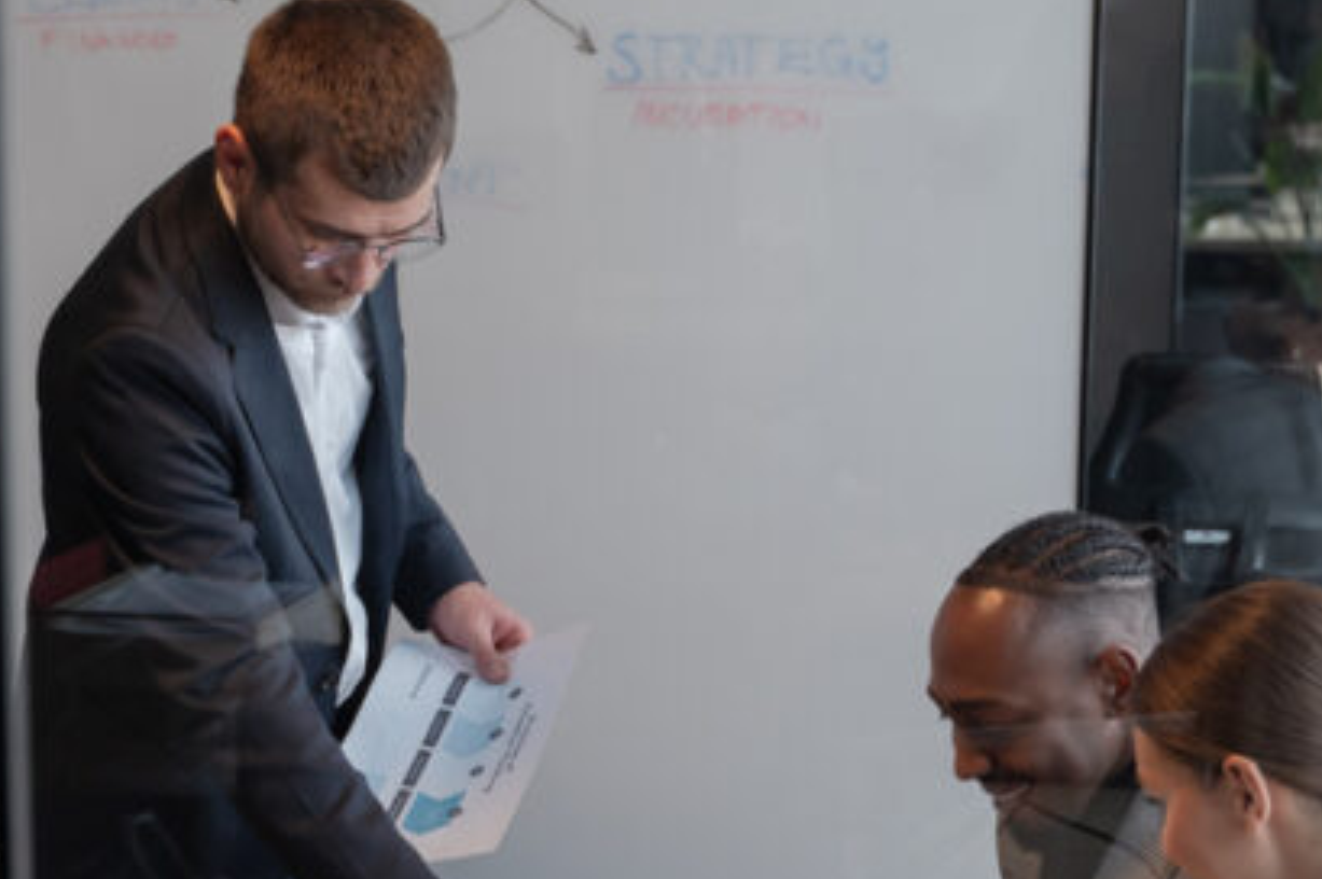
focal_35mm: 110
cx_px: 378
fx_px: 4036
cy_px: 831
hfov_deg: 18.5
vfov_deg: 12.3
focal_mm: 45
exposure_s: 1/320
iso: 800
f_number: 3.2
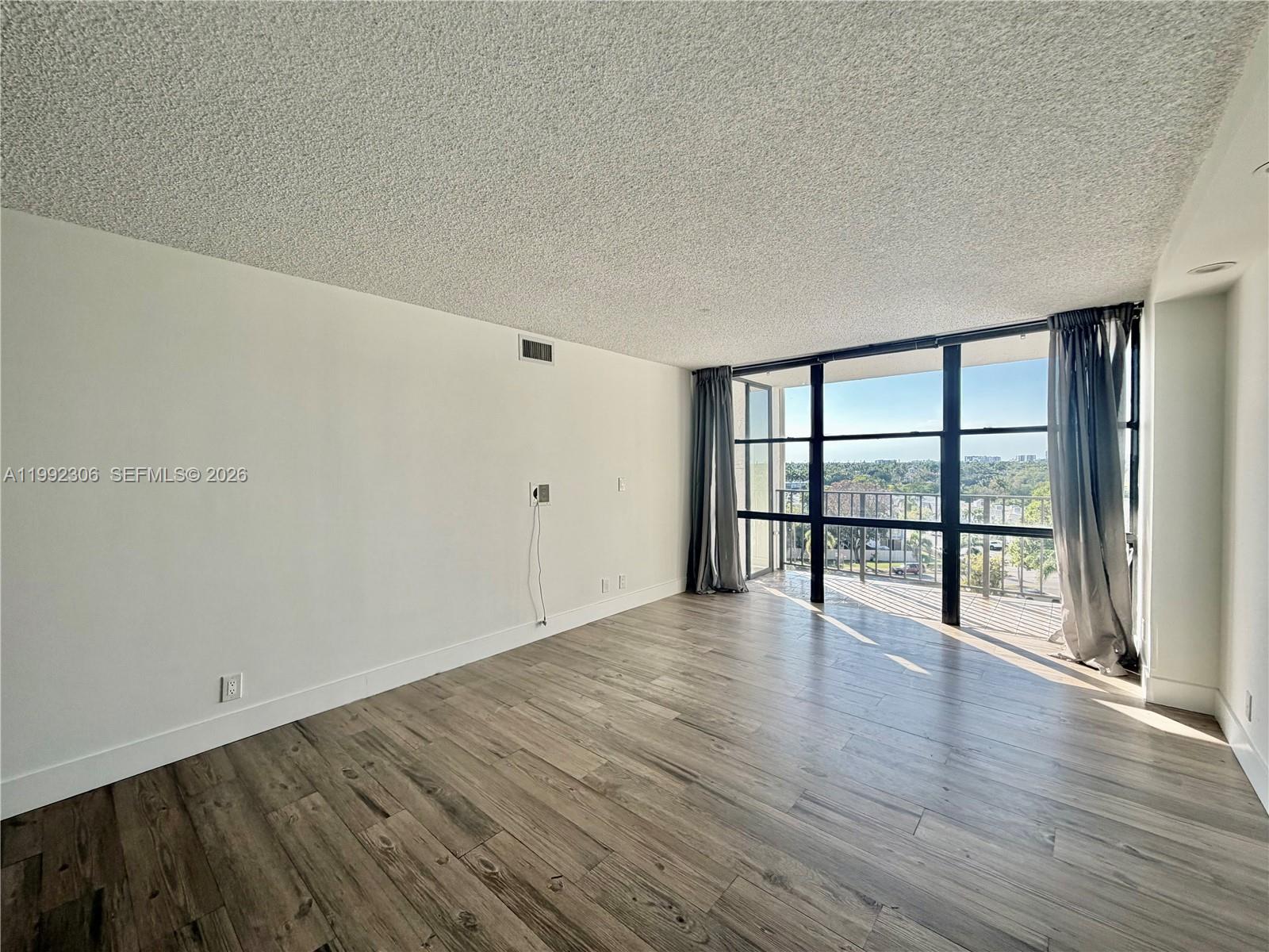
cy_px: 476
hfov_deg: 102.1
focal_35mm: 14
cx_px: 634
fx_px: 513
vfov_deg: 85.7
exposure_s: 1/386
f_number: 2.2
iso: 50
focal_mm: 2.22
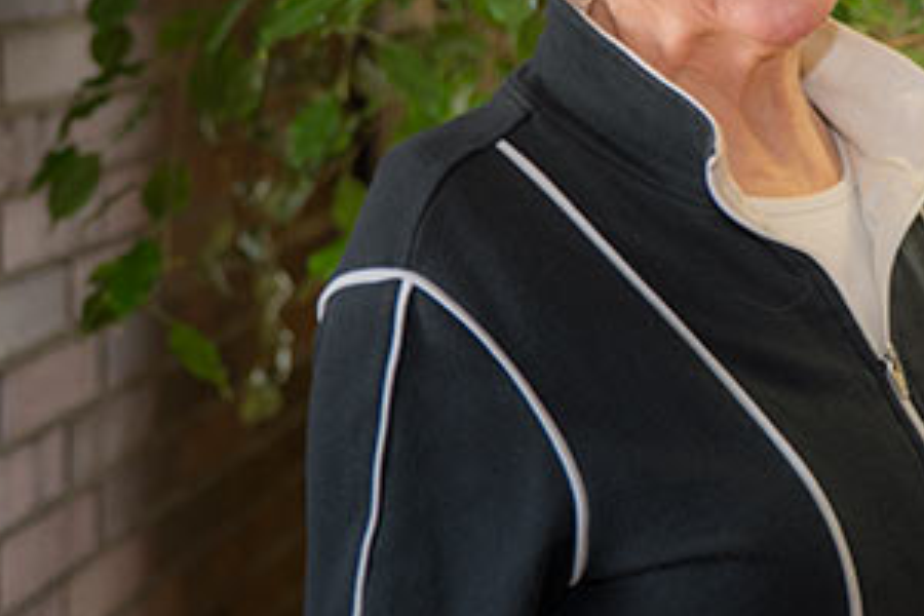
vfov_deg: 11.4
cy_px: 112
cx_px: 745
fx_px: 3080
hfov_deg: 16.9
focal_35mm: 120
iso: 400
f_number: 2.8
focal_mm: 62
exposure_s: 1/125
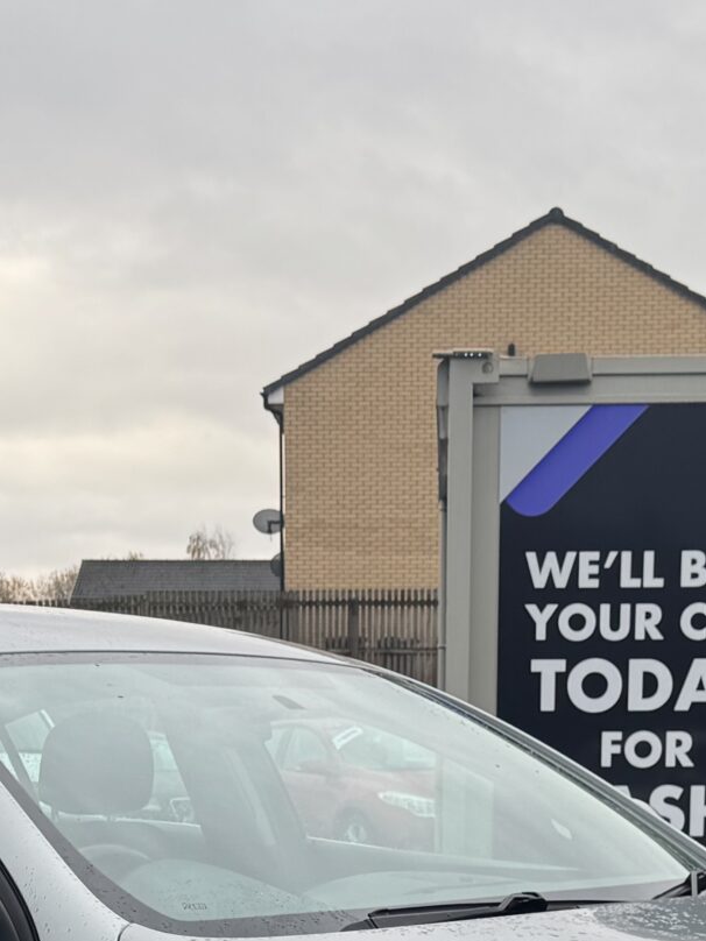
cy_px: 1024
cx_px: 354
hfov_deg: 19.4
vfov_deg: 24.1
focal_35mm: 76
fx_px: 2067
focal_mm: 6.76
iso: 80
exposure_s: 1/383
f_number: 1.78
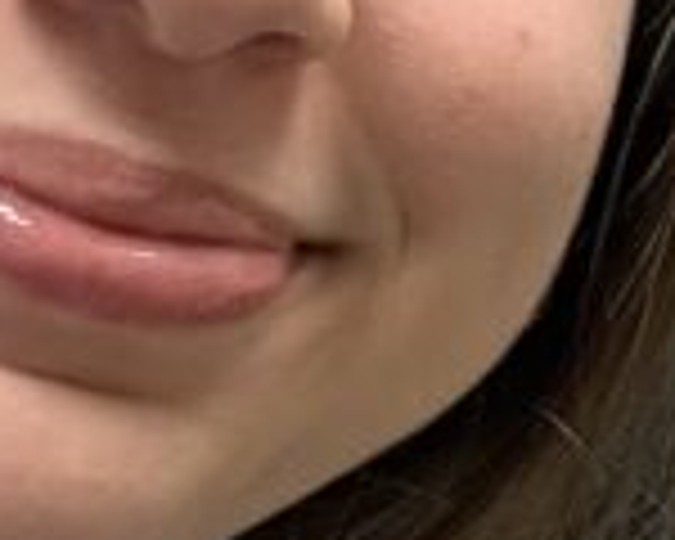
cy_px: 176
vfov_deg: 7.7
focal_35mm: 200
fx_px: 3995
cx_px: 1026
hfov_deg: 9.4
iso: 200
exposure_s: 1/60
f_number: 2.2
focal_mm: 2.71
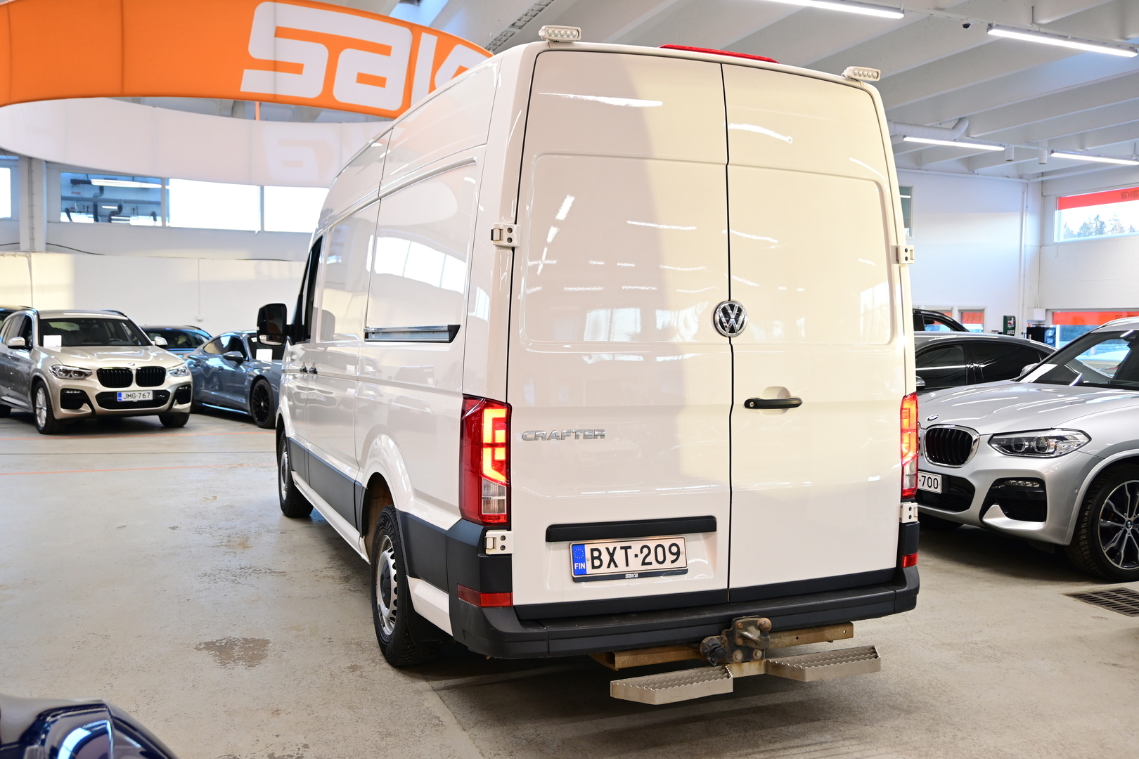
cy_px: 380
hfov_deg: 59.5
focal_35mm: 32
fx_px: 997
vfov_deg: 41.7
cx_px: 570
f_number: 4
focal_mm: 21
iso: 320
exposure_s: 1/30
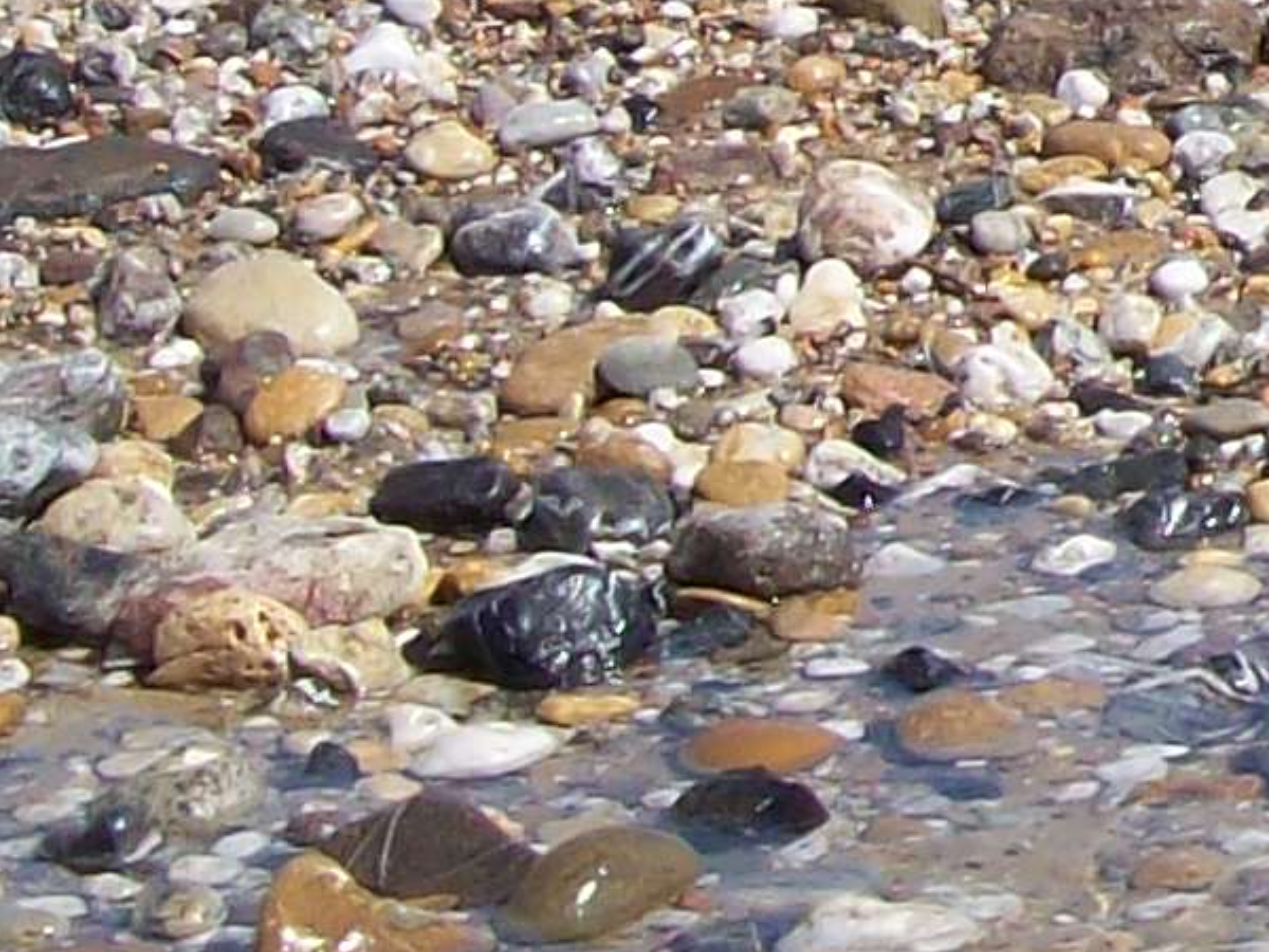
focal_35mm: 285
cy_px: -901
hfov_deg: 6.7
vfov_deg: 5.1
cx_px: 2690
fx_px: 10448
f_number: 6
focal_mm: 9.4
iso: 80
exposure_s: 1/424
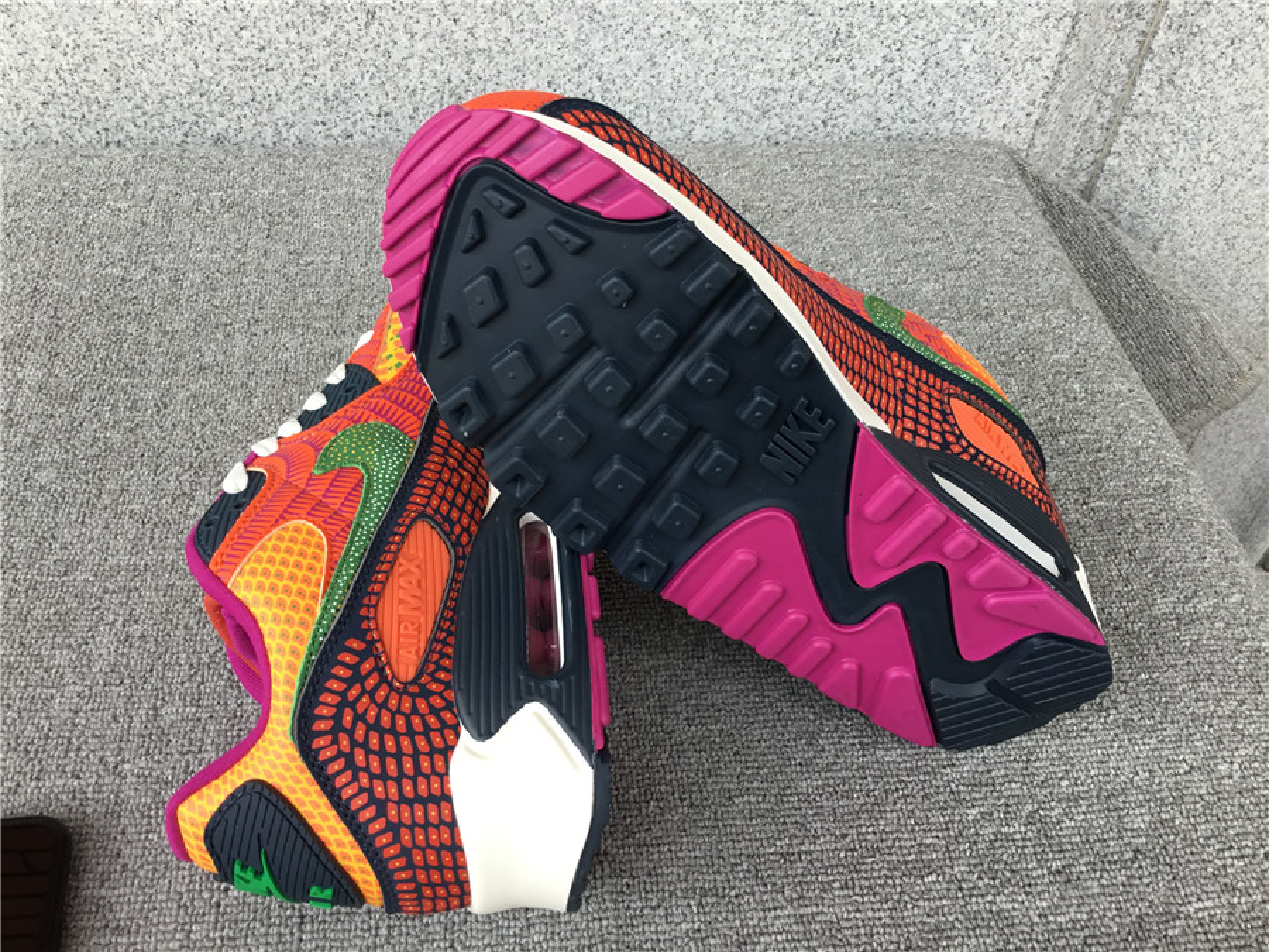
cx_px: 634
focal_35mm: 31
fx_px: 1136
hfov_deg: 58.4
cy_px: 476
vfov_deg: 45.4
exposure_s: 1/100
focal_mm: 3.3
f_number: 2.4
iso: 32
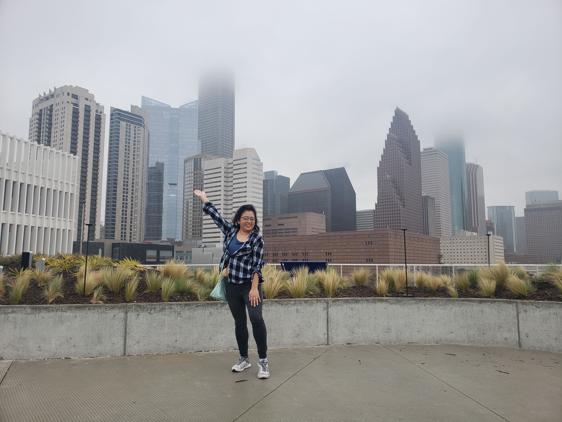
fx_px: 422
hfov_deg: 67.3
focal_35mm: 26
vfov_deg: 53.1
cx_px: 281
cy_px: 211
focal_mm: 4.3
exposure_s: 1/207
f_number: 2.4
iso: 50
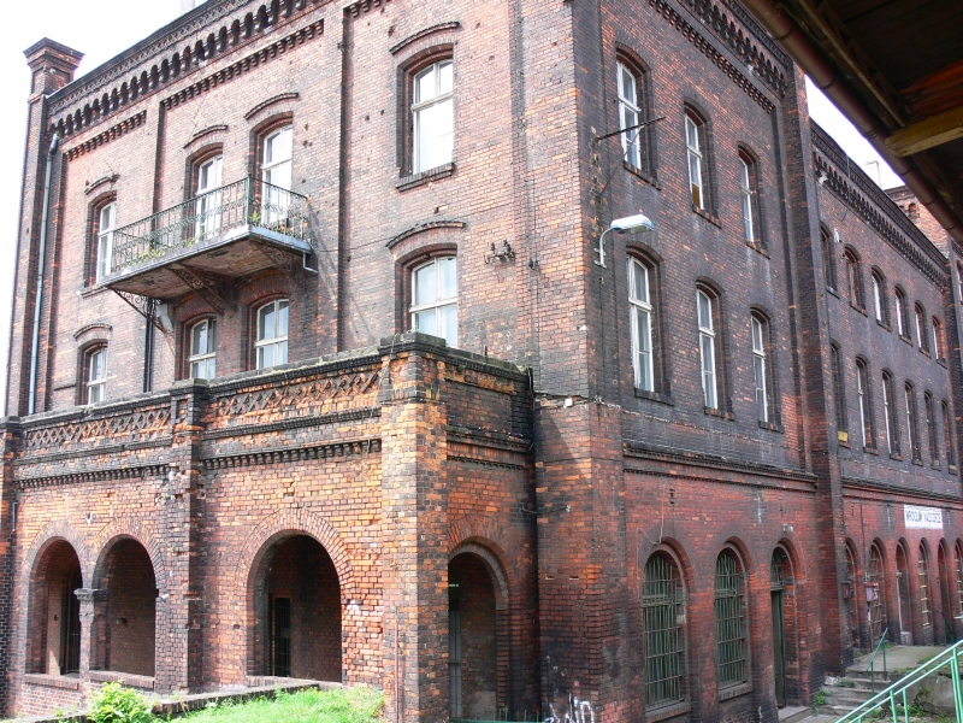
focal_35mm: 35
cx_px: 482
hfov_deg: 52.6
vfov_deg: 40.7
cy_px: 362
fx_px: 974
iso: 100
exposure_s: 1/125
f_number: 4.5
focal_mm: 7.4
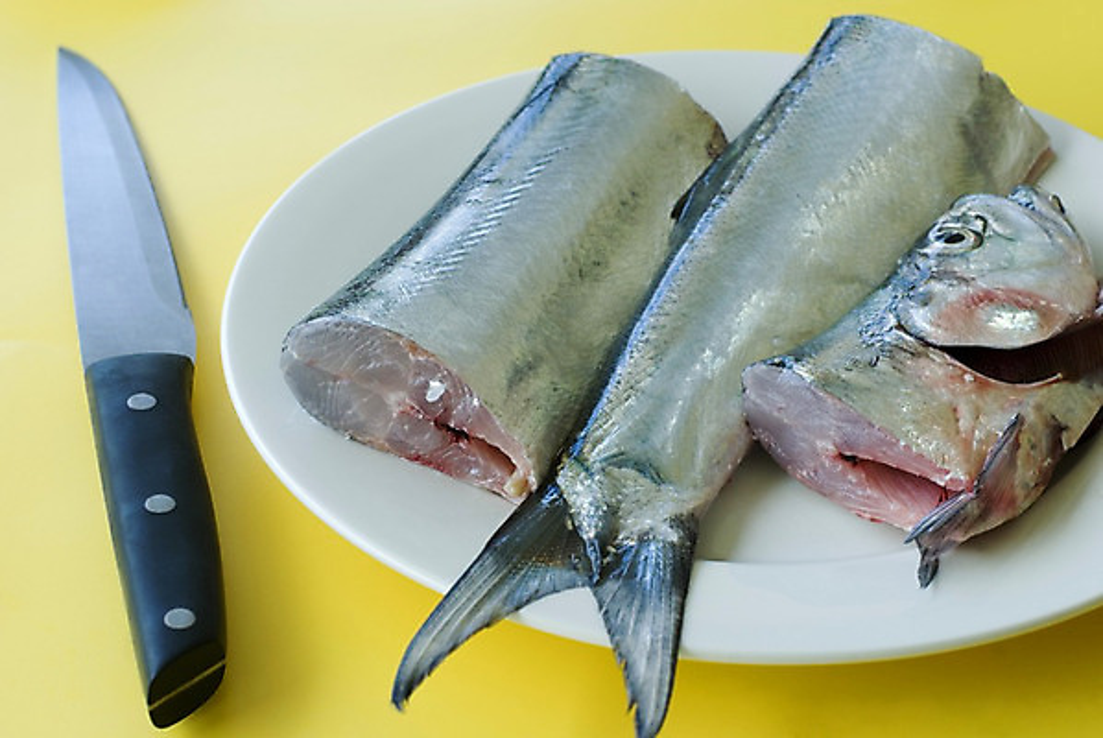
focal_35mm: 75
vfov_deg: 18.2
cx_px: 552
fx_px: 2300
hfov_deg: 27.0
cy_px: 369
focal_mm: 50
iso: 100
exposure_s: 1/20
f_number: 8
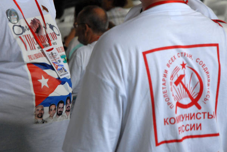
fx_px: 663
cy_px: 76
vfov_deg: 13.1
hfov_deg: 19.4
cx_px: 114
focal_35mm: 105
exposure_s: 1/30
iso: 640
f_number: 4.5
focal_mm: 70
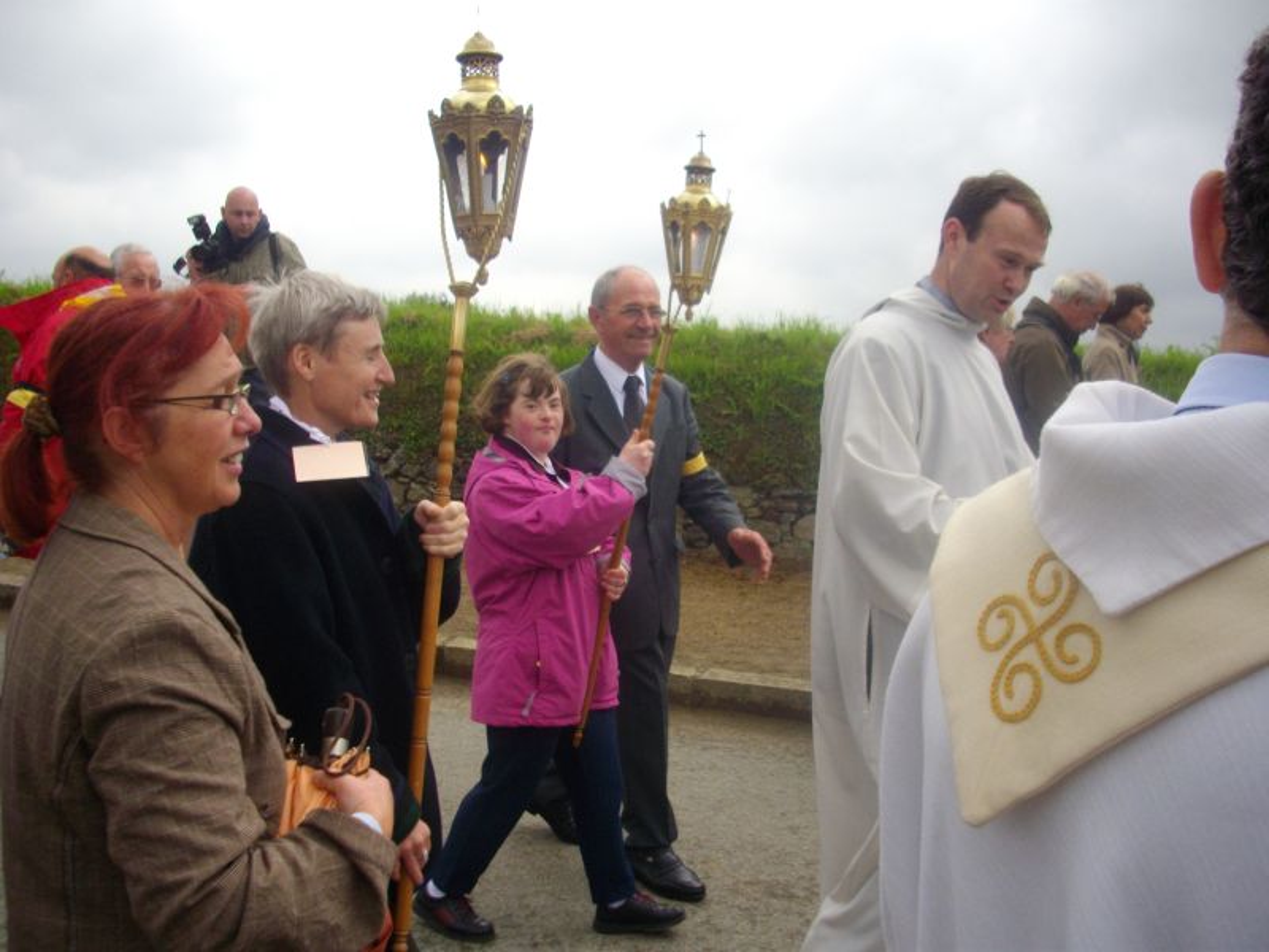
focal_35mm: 37
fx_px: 1356
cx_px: 634
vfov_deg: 38.7
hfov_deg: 50.1
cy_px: 476
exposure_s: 1/200
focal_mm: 6.2
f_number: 5.6
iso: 100
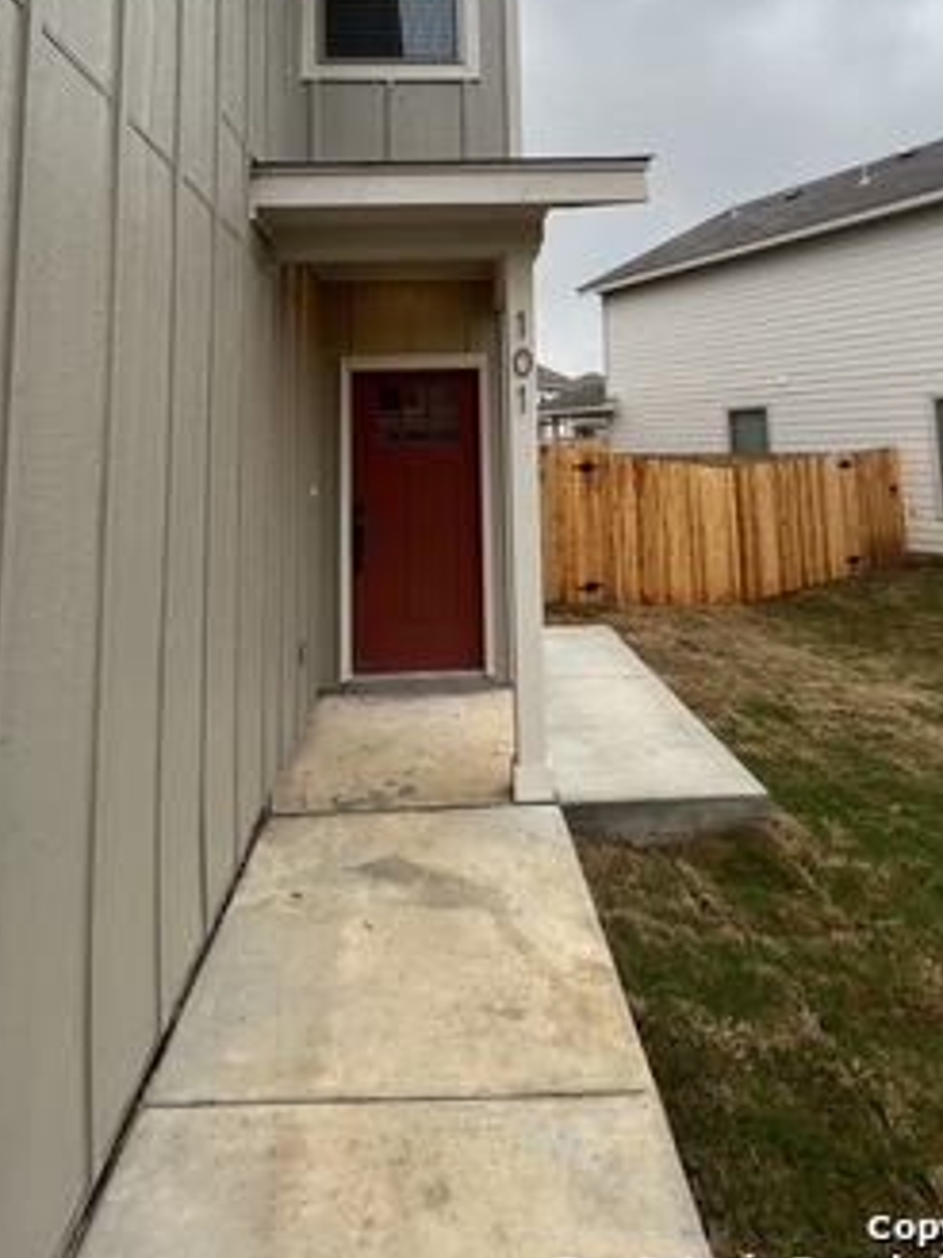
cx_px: 475
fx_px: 690
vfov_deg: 80.4
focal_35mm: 19
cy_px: 372
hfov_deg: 68.7
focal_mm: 1.57
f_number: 1.8
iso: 32
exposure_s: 1/141
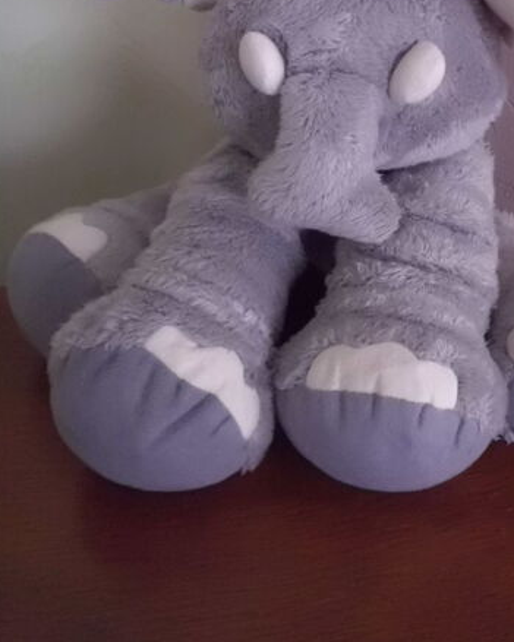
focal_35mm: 37
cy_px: 212
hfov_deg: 39.7
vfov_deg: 48.2
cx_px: 341
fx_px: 704
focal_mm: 4.6
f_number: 3.2
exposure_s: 1/80
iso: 800
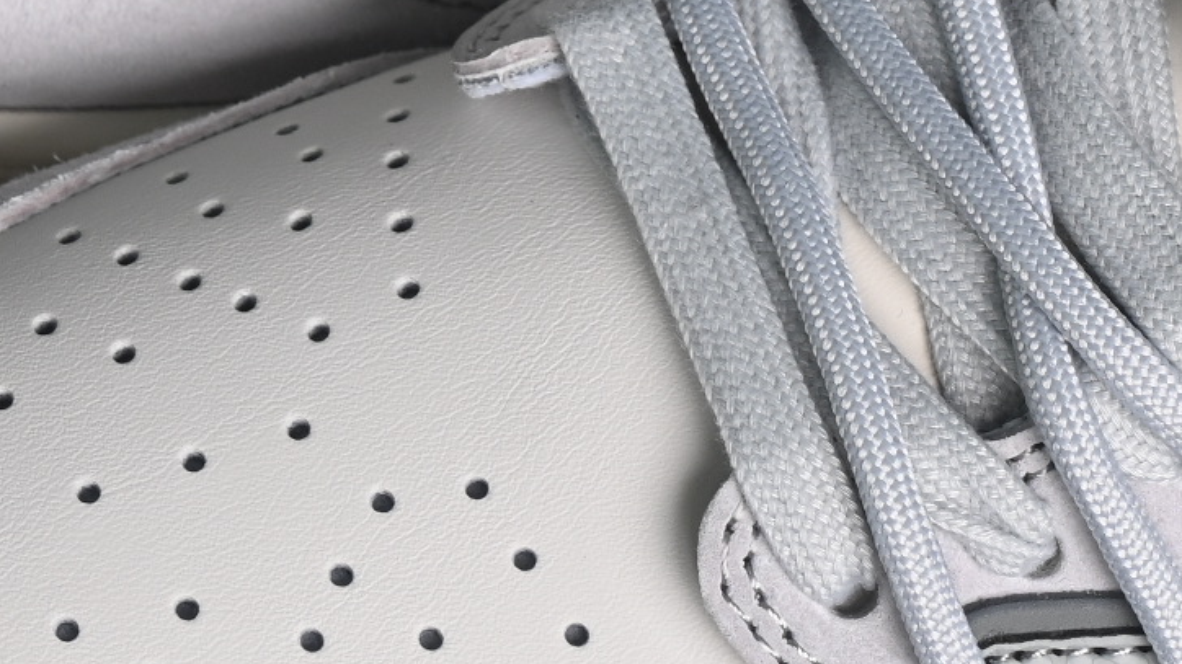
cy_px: -98
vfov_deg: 4.0
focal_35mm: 302
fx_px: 9464
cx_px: 1174
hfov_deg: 7.1
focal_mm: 50
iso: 160
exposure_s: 1/80
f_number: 7.1
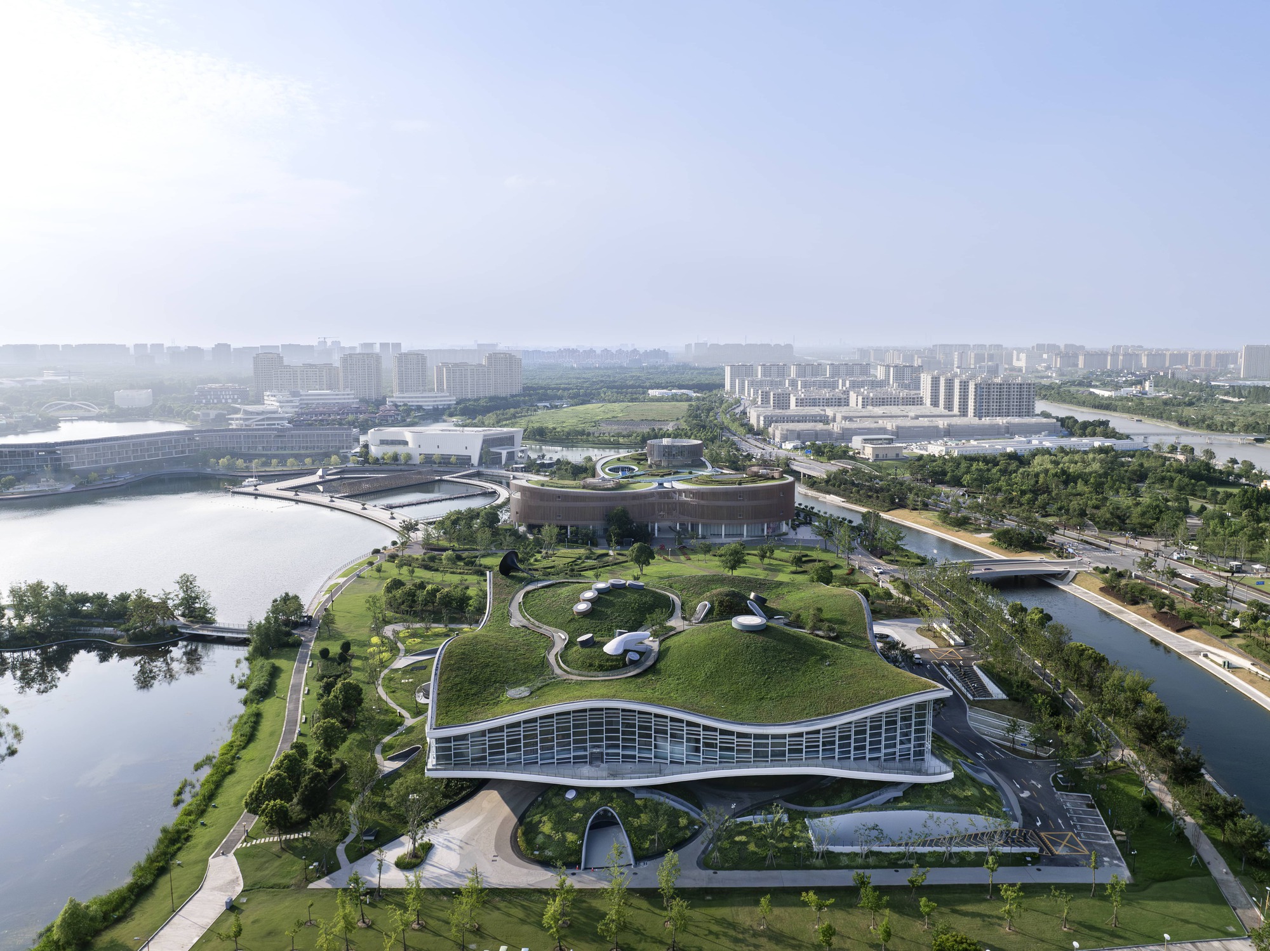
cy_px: 476
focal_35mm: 24
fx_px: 880
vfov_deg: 56.8
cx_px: 635
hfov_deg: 71.6
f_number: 2.8
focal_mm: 12.29
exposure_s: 1/3200
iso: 400
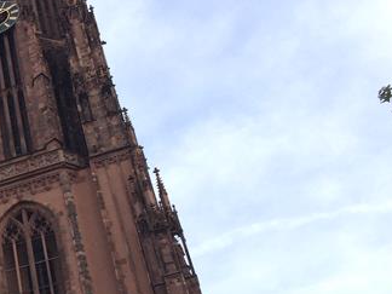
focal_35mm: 77
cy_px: 197
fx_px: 872
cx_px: -41
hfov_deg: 23.7
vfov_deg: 19.1
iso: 32
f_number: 2.2
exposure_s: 1/1001
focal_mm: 4.15
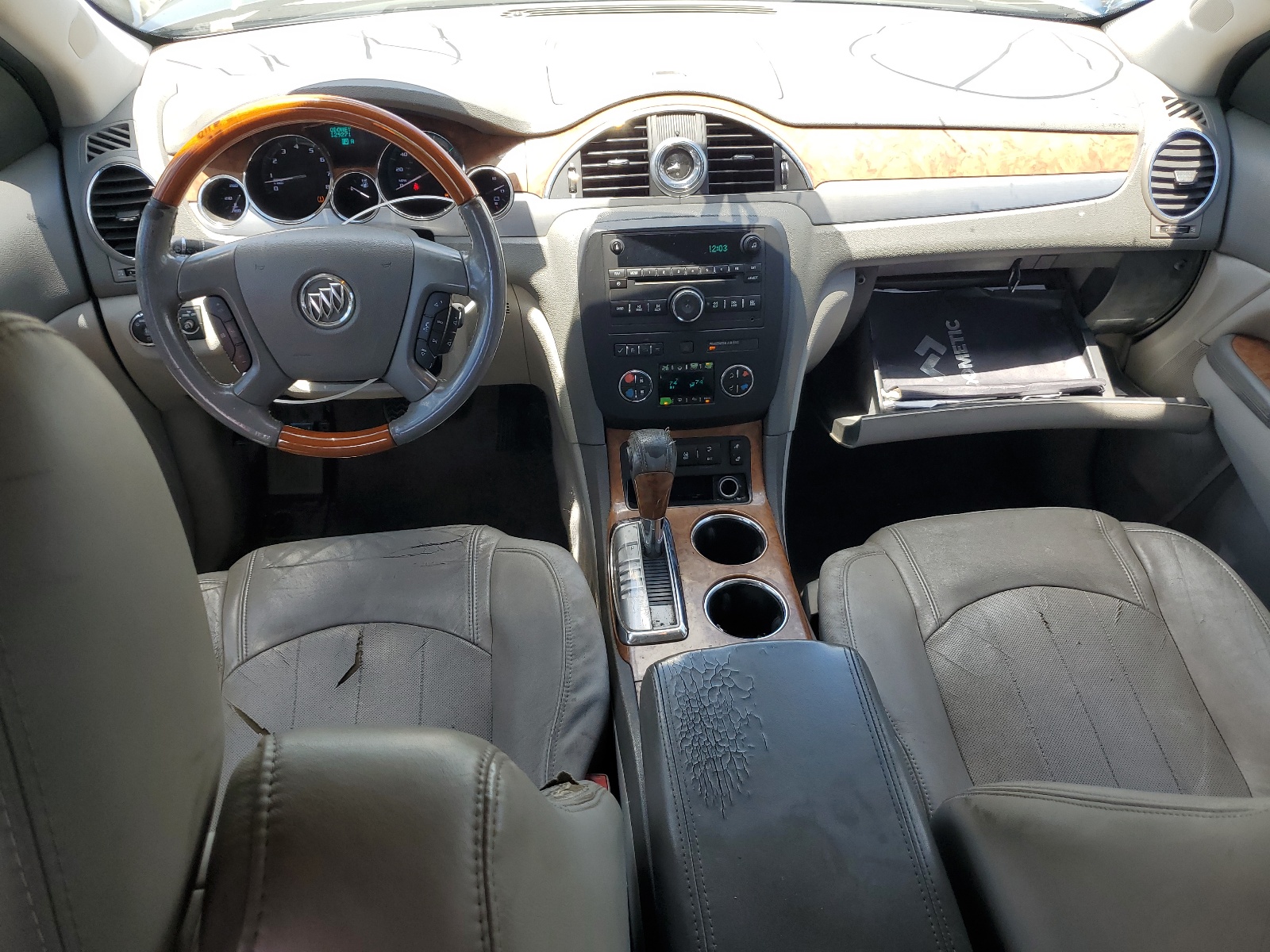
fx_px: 954
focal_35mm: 26
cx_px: 635
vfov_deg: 53.1
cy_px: 476
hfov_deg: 67.3
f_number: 1.5
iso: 50
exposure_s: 1/333
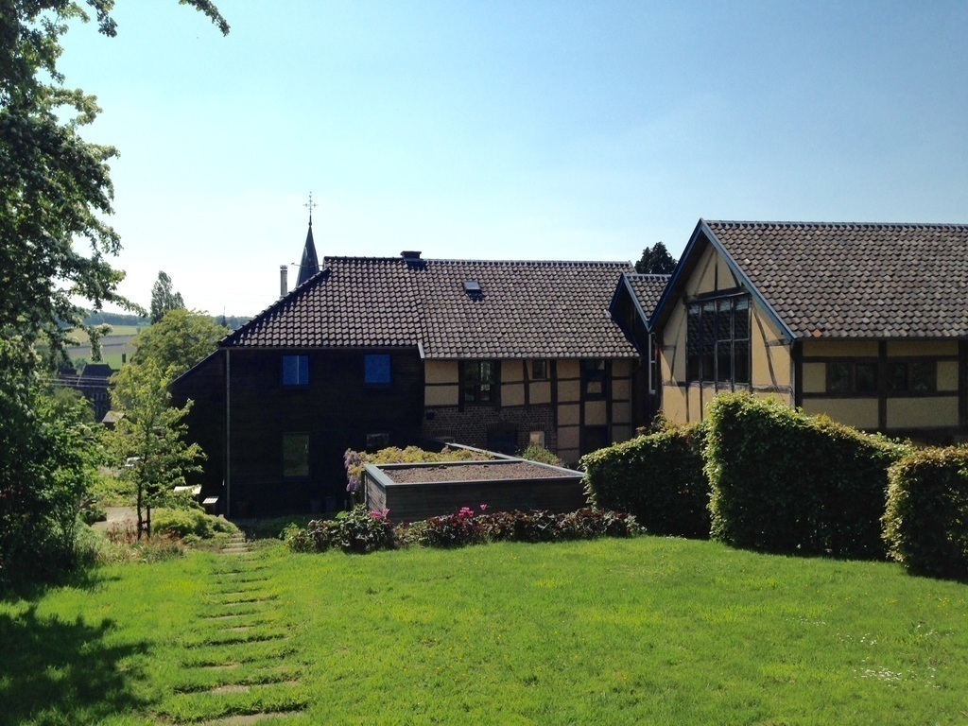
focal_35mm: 33
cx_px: 484
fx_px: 923
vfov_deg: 42.9
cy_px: 363
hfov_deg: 55.4
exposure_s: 1/2710
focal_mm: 4.12
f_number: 2.4
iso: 50
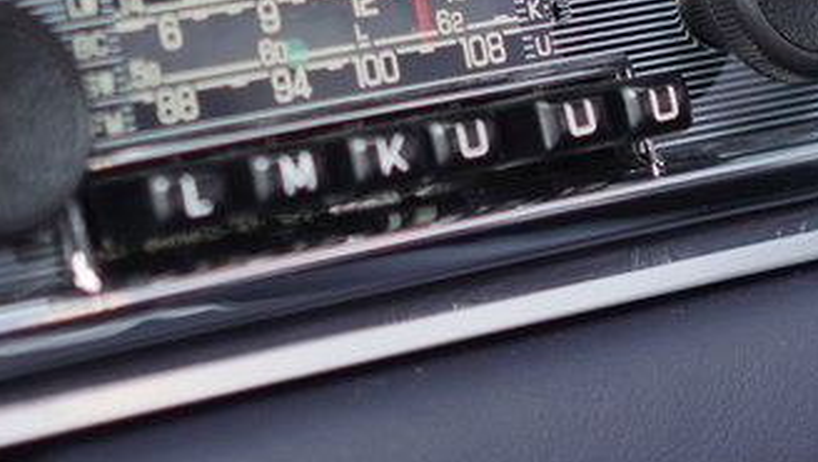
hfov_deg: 12.5
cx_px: 232
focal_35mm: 172
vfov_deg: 7.0
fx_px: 3725
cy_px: -261
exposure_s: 1/1000
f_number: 2.2
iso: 320
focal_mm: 35
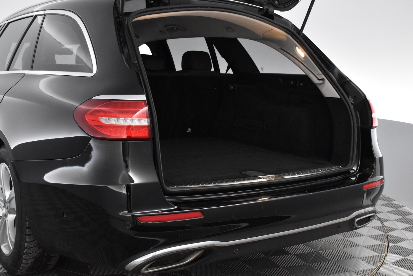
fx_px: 477
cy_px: 140
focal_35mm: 42
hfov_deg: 46.8
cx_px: 188
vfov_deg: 32.2
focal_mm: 25
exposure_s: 1/125
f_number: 5.6
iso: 3200
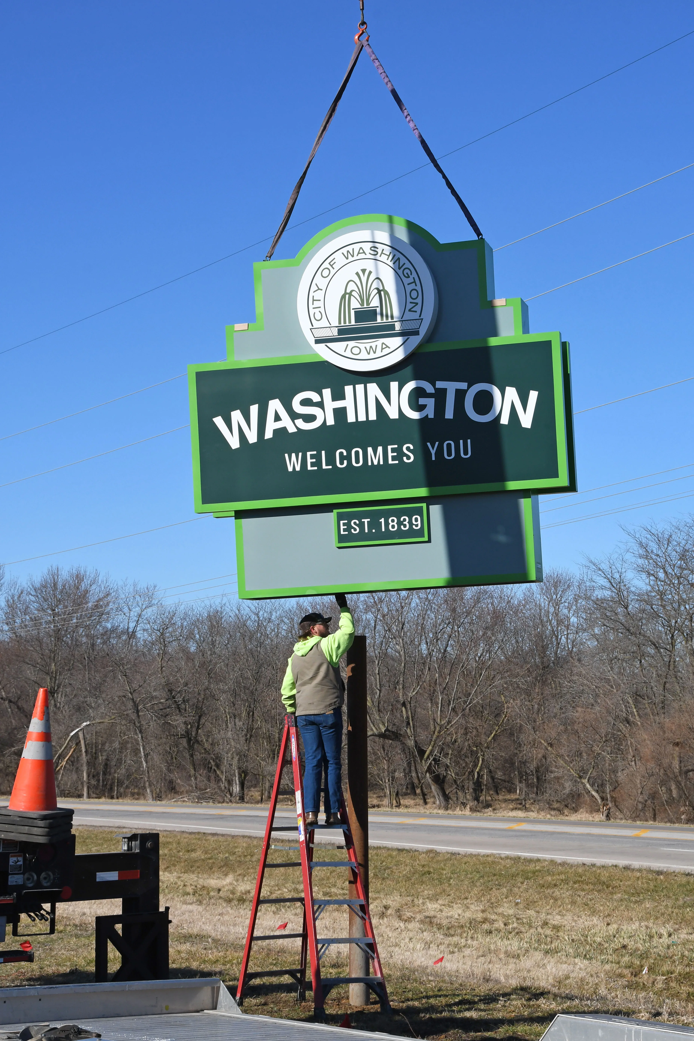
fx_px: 2169
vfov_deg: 27.0
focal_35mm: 75
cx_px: 347
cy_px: 520
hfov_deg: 18.2
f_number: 14
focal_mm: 50
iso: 500
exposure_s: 1/800
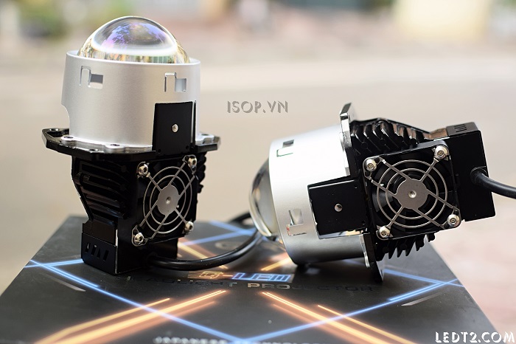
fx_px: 752
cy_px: 172
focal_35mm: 52
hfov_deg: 37.9
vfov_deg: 25.7
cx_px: 258
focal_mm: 35
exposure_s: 1/250
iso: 200
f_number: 2.2
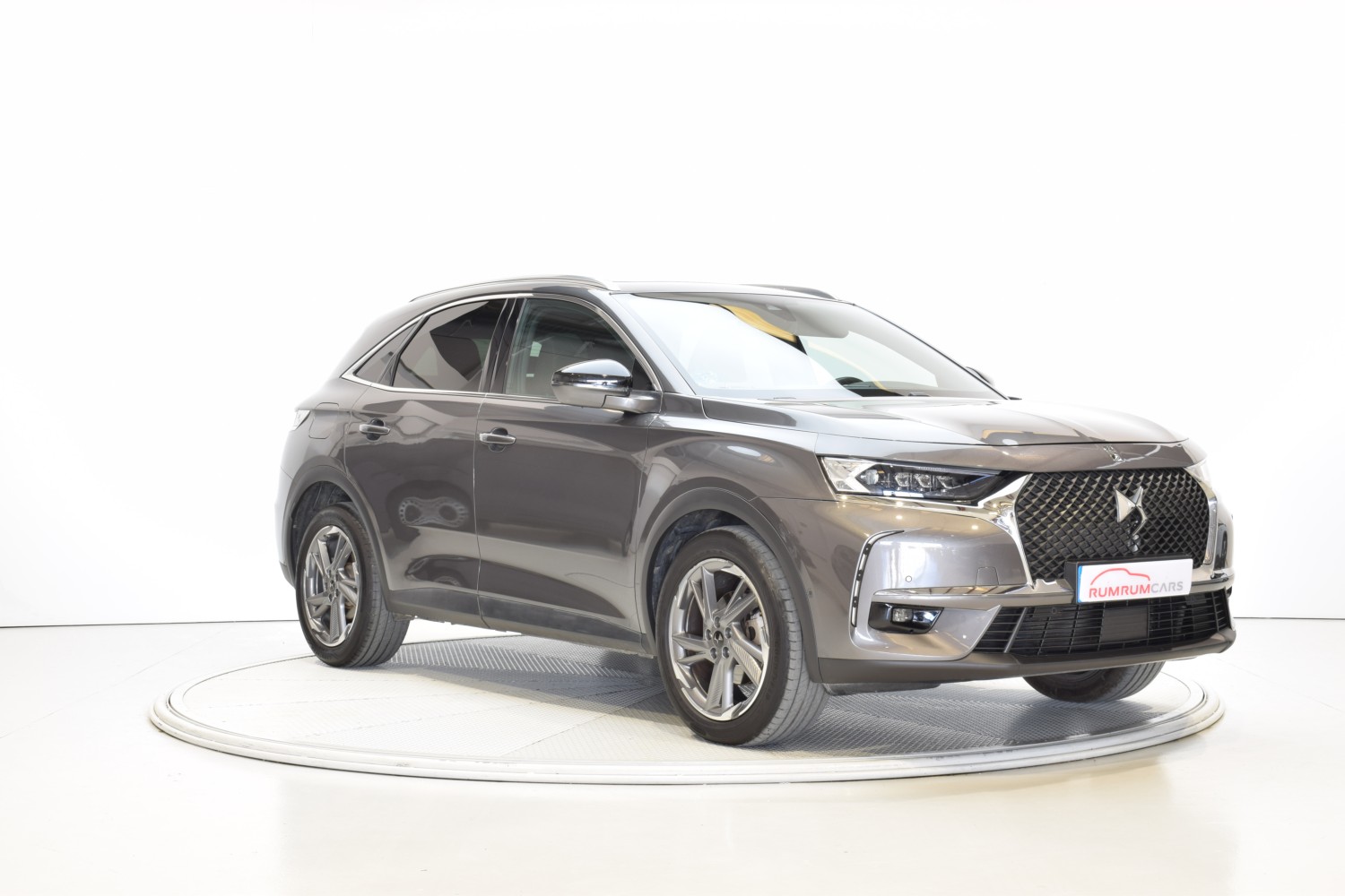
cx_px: 672
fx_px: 1961
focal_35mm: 52
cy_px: 448
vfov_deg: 25.8
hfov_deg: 37.9
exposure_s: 1/2
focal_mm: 35
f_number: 11
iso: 100
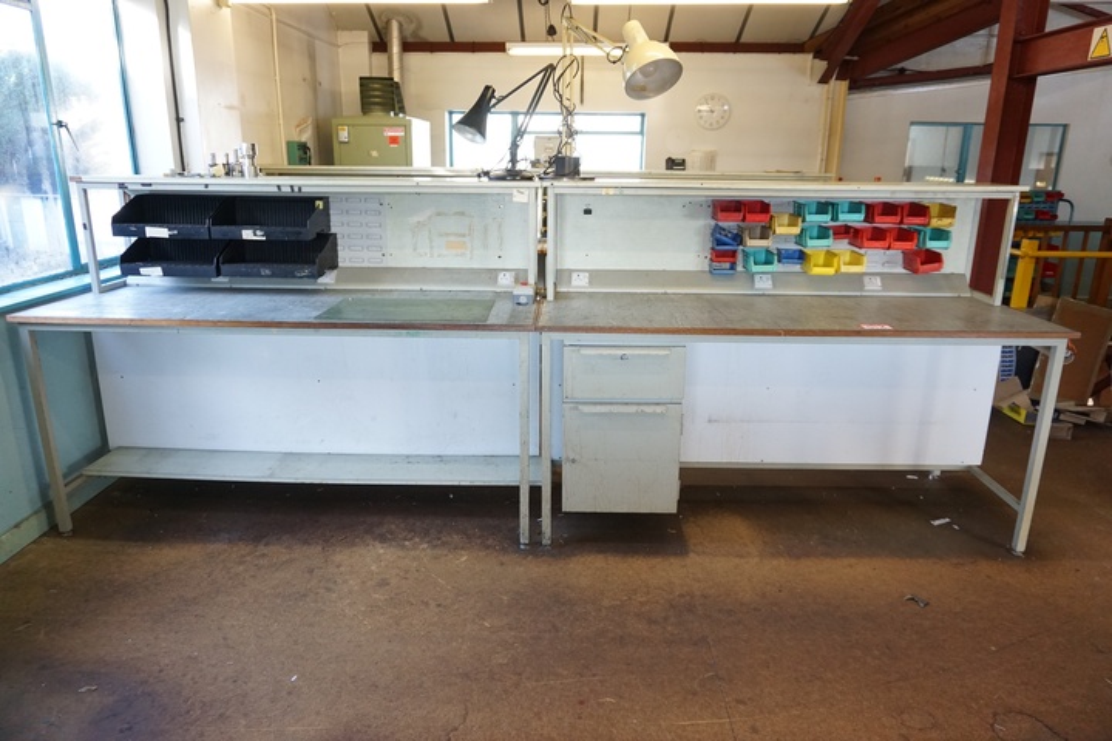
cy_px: 370
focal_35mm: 24
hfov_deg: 73.7
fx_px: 741
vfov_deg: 53.1
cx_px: 556
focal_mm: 16
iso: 1250
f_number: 4
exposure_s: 1/160
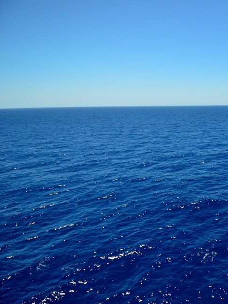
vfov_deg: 65.3
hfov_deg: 42.9
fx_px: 237
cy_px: 151
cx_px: 236
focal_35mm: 27
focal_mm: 12
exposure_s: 1/8000
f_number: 4
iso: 800
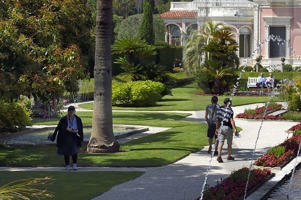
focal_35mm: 133
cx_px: 394
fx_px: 1111
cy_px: 37
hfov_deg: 14.7
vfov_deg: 10.3
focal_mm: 48
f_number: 11
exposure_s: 1/320
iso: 200
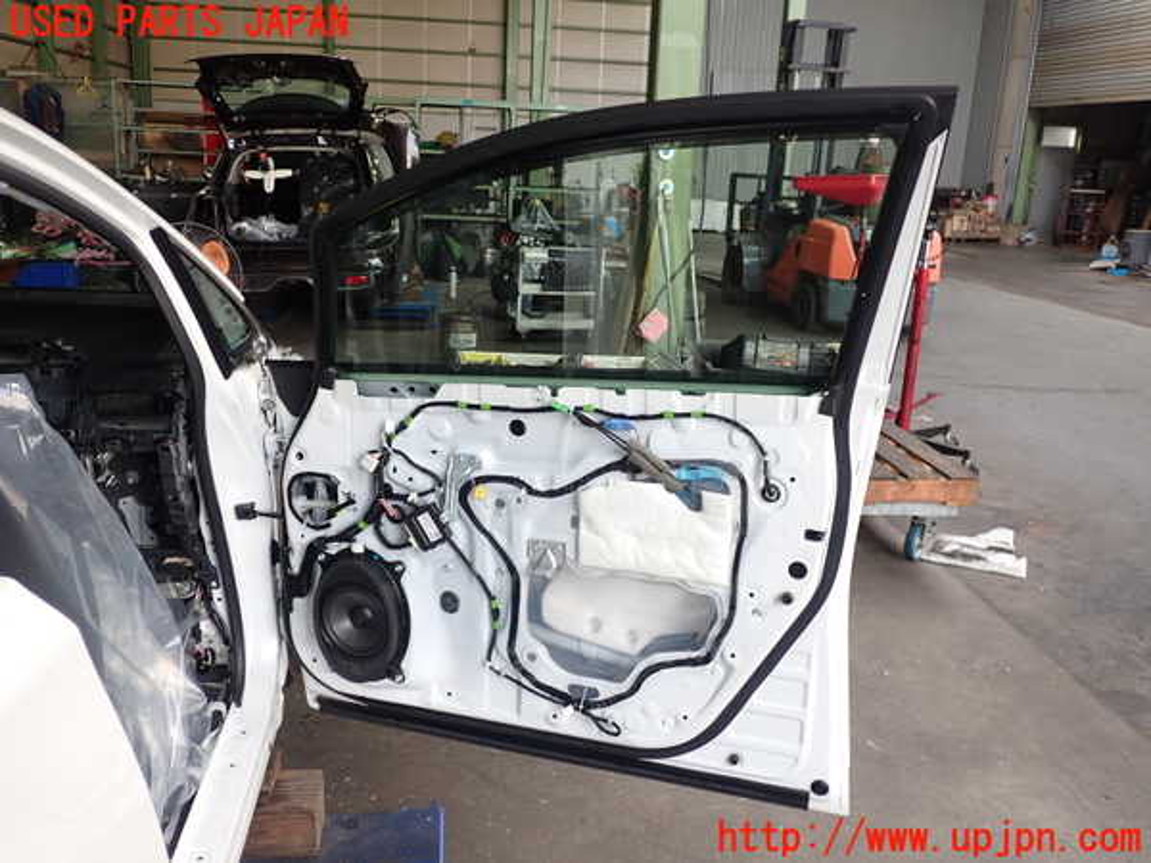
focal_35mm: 30
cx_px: 576
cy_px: 432
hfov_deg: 60.0
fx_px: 998
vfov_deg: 46.8
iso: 125
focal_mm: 5.4
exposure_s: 1/125
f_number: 2.3
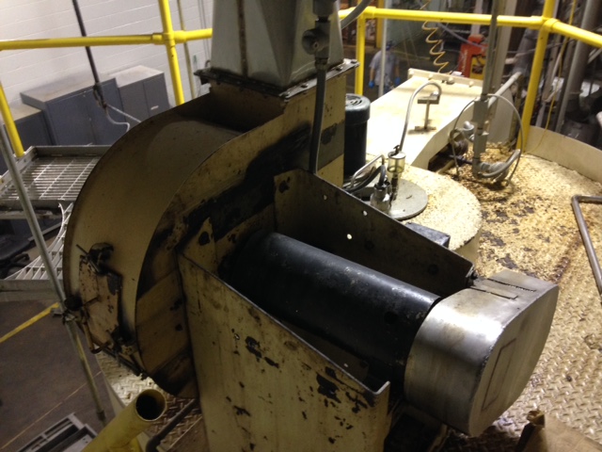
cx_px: 301
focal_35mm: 33
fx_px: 574
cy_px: 226
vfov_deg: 42.9
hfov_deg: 55.4
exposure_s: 1/20
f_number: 2.4
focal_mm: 4.12
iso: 200
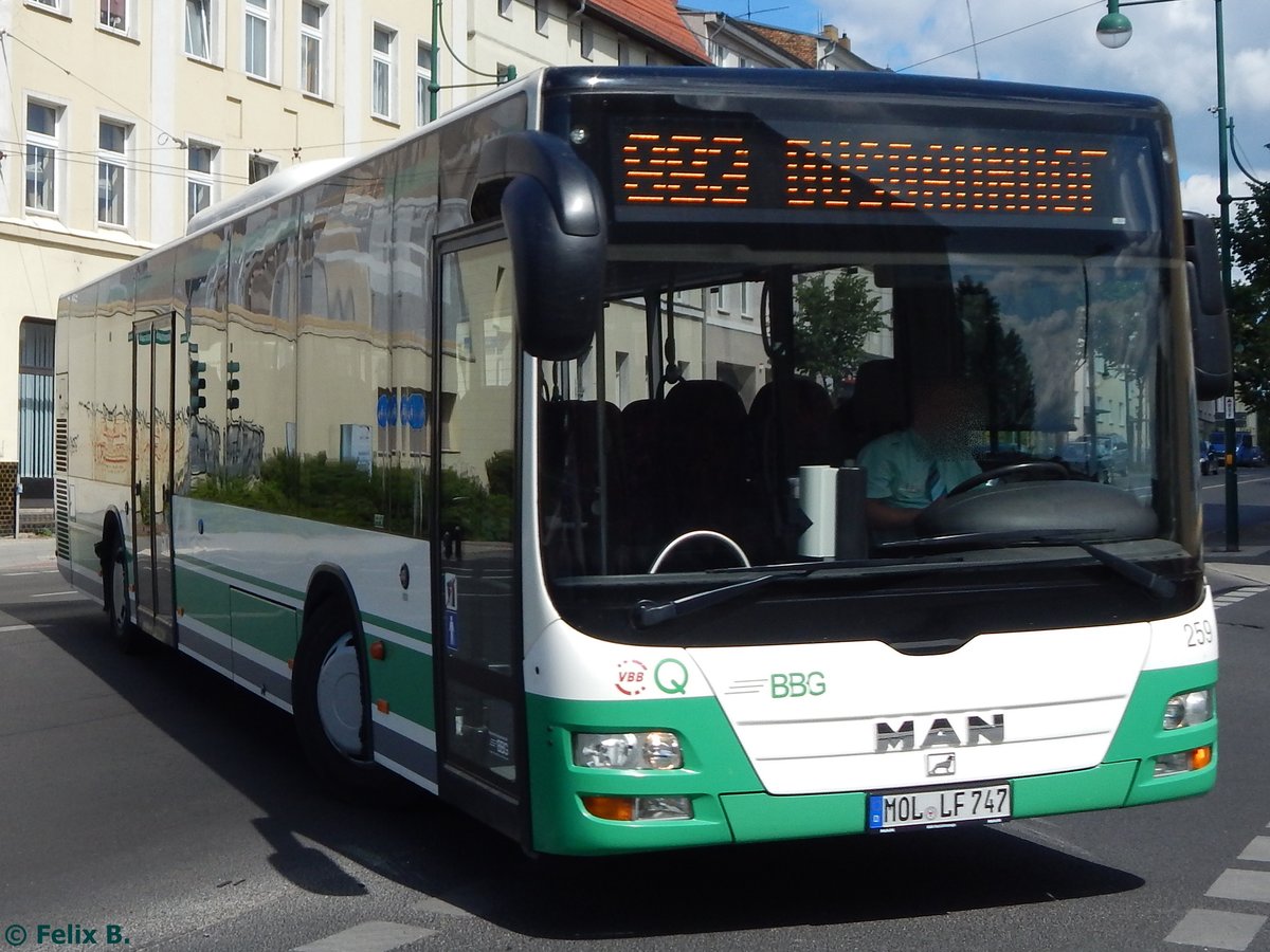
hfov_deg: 54.0
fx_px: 1247
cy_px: 476
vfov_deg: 41.8
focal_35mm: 34
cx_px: 635
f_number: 6.7
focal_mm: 6.1
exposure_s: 1/800
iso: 125
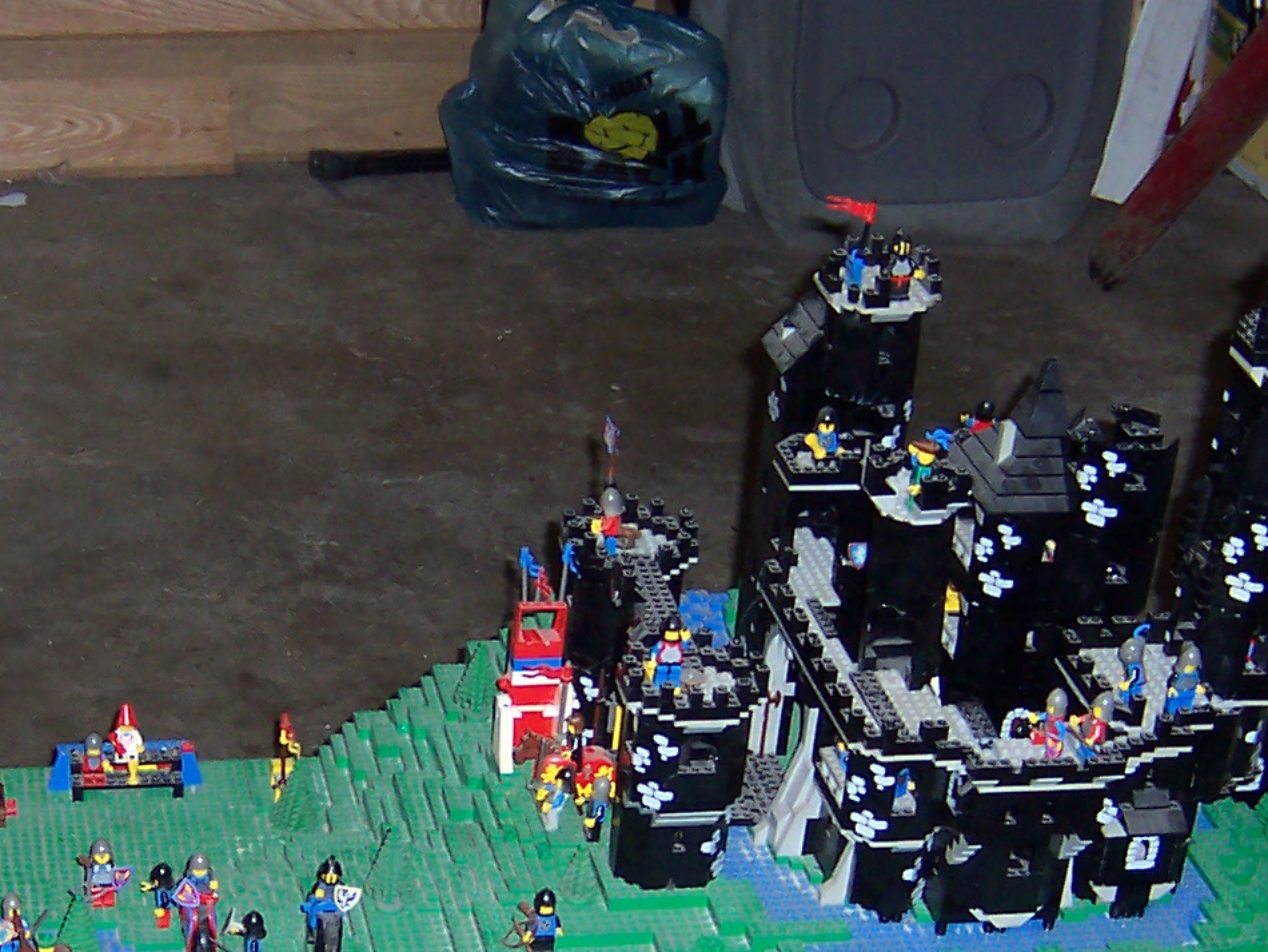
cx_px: 403
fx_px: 2821
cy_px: 760
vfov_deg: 19.0
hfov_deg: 25.2
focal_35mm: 77
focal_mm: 5.6
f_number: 2.8
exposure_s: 1/60
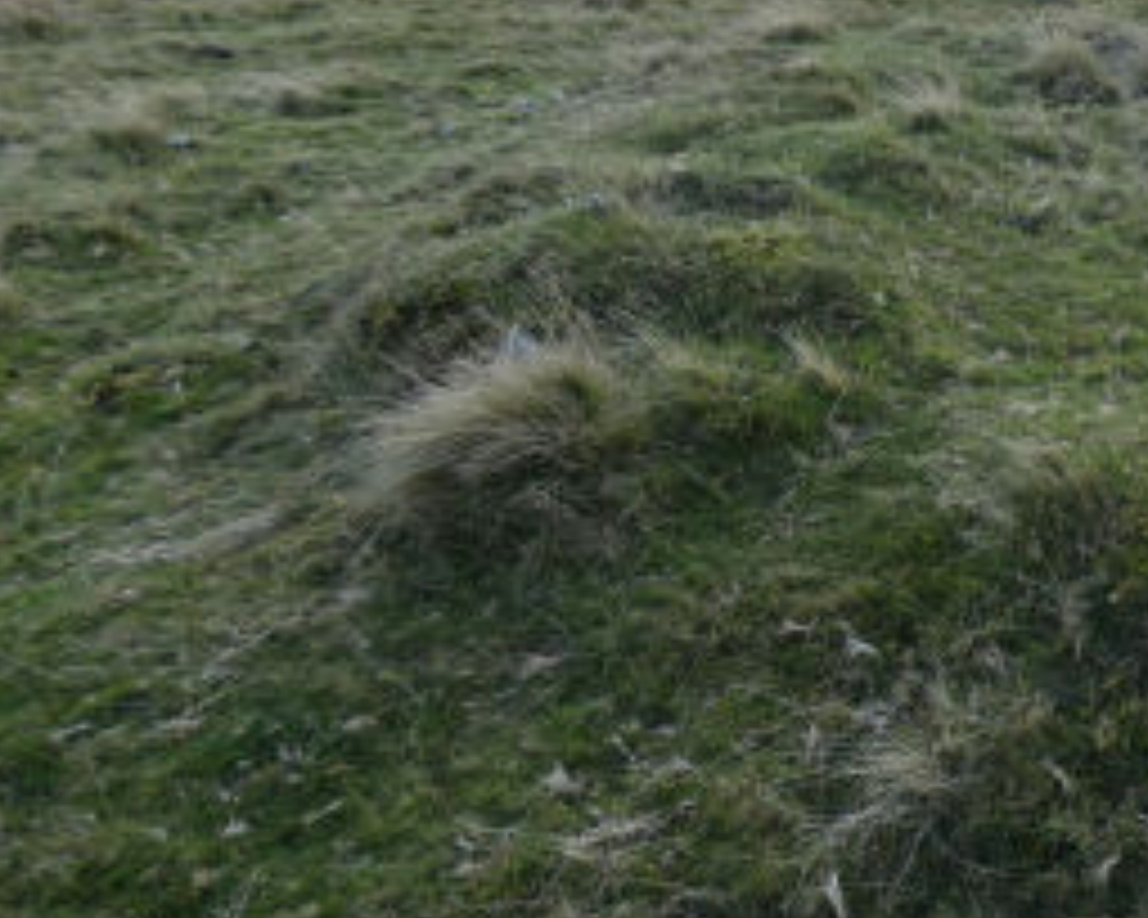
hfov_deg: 36.2
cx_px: 1157
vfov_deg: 32.4
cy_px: 297
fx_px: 1563
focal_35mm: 46
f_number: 2.8
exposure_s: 1/400
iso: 80
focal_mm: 3.6
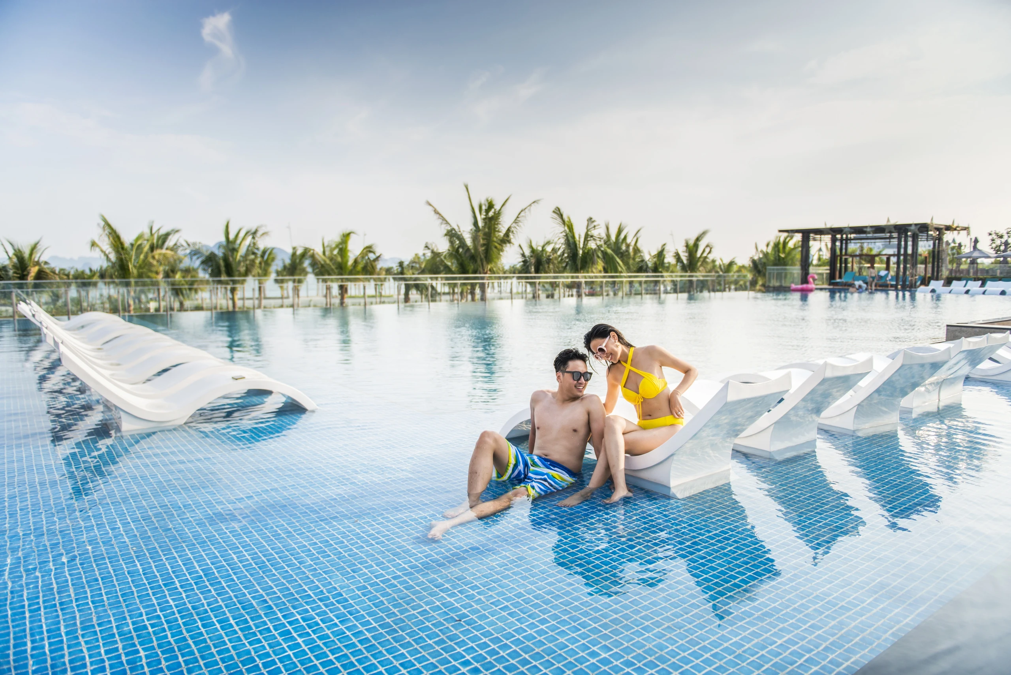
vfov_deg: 53.2
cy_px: 338
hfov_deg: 73.7
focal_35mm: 24
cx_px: 506
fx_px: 674
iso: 200
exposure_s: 1/2000
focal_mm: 24
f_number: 2.8
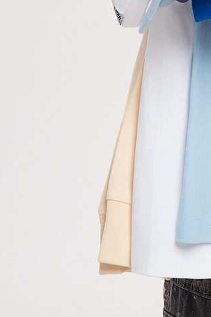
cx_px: 307
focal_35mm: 284
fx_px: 2498
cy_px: -209
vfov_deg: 7.1
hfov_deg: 4.8
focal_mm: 70
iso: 200
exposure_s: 1/125
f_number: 8
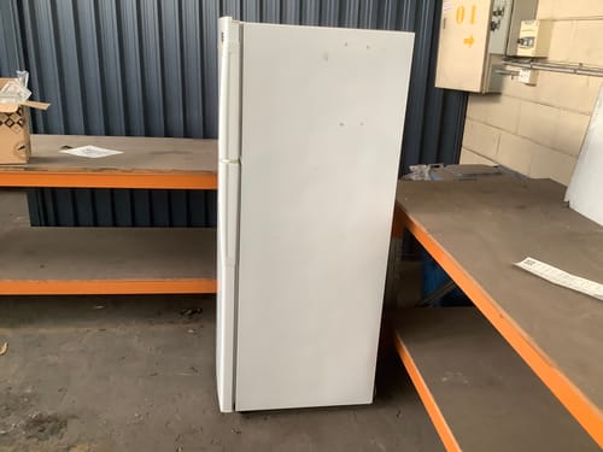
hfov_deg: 58.4
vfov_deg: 45.4
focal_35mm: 31
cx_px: 302
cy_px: 226
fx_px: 540
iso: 160
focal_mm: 3.3
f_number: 2.4
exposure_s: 1/50
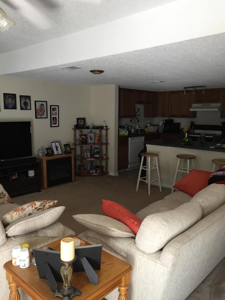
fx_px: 251
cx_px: 112
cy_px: 150
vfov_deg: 61.7
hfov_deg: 48.2
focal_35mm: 29
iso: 80
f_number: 2.2
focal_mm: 4.15
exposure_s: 1/30
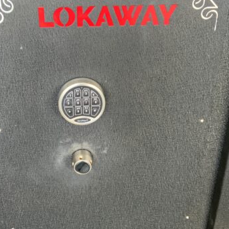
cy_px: 93
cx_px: 100
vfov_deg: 35.2
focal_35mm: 48
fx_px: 359
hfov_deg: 35.3
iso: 160
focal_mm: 3
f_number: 1.8
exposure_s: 1/60
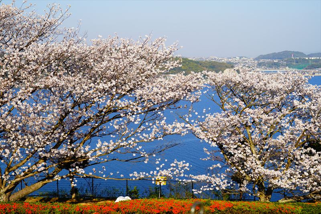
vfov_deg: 19.7
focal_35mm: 69
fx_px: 615
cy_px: 107
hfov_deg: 29.2
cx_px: 160
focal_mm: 69
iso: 125
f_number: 8
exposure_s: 1/250
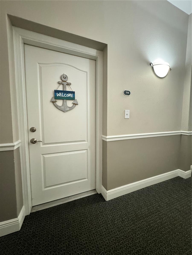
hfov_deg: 85.7
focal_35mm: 14
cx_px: 96
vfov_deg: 102.1
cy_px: 128
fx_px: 104
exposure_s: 1/40
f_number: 2.2
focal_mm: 2.22
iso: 1000
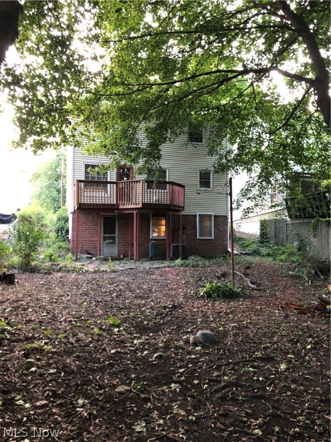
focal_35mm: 28
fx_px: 357
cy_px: 221
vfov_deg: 63.4
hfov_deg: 49.7
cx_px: 166
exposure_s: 1/15
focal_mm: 3.99
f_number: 1.8
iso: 100
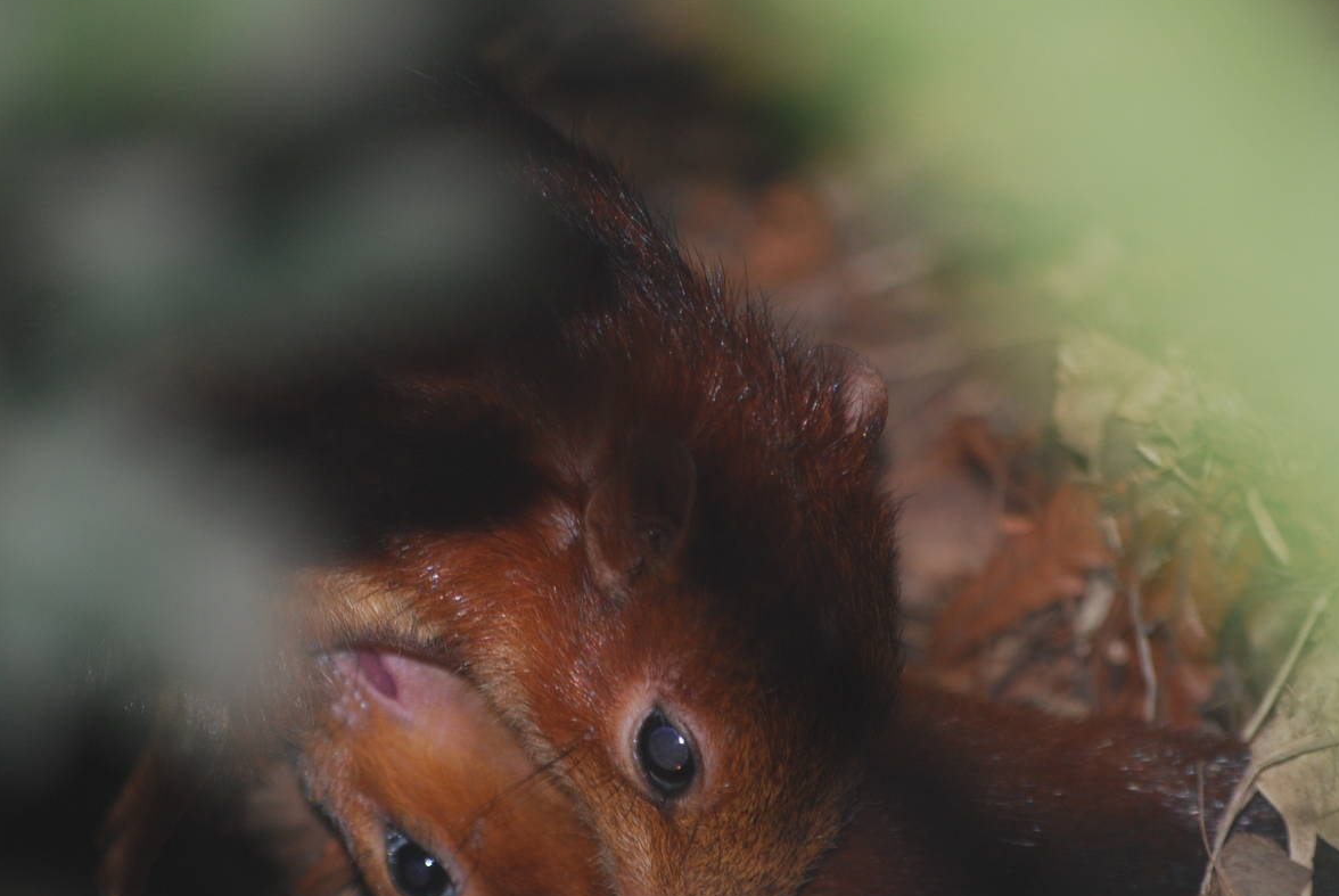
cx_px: 560
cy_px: 602
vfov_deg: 2.8
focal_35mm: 490
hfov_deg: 4.2
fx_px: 18245
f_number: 5.3
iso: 280
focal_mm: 240
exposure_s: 1/60
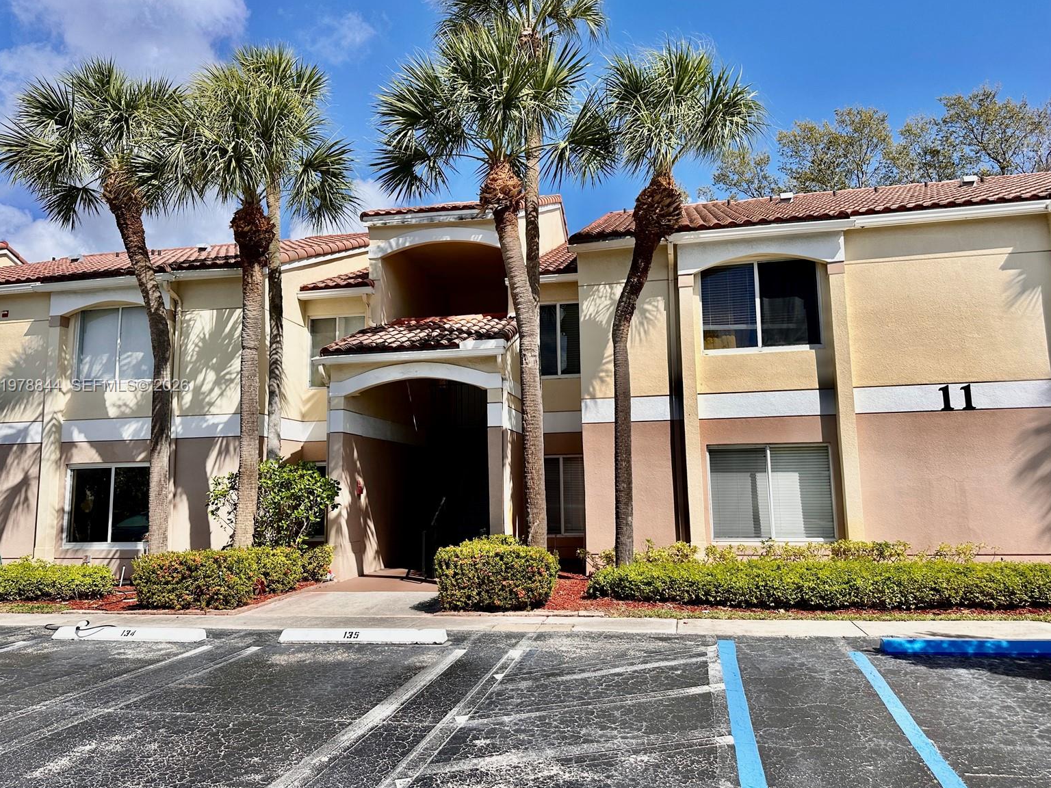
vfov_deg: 54.9
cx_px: 523
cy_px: 386
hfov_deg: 69.4
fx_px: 759
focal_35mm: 25
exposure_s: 1/6211
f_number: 1.78
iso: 80
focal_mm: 6.86
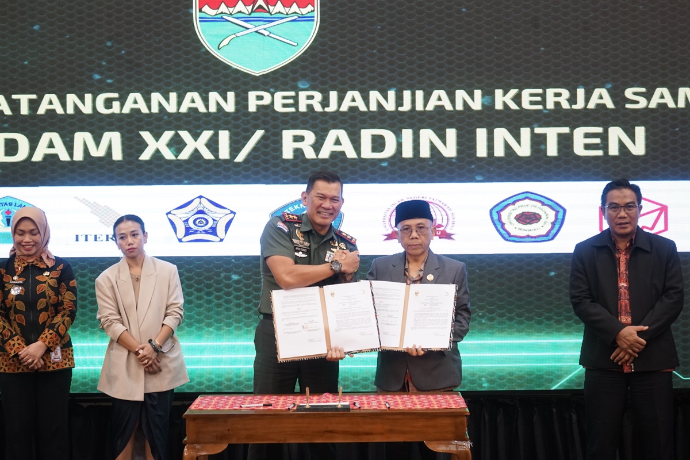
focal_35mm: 70
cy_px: 230
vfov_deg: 19.5
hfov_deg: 28.8
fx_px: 1342
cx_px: 345
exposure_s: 1/25
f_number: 5.6
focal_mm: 70
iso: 1250
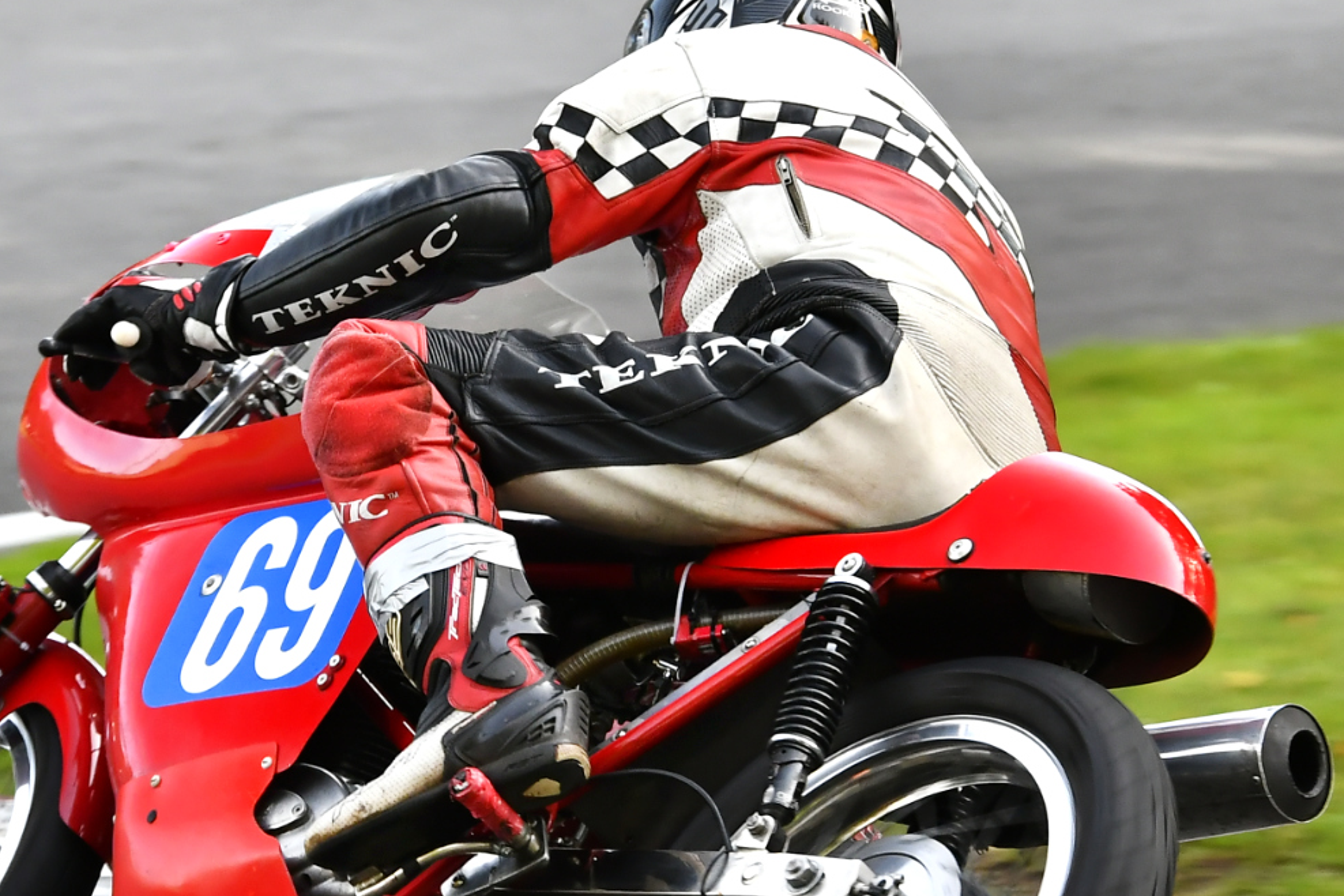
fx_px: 16164
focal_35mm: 433
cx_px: 690
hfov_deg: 4.8
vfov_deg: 3.2
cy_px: 635
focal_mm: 150
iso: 900
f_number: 5.6
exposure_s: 1/250
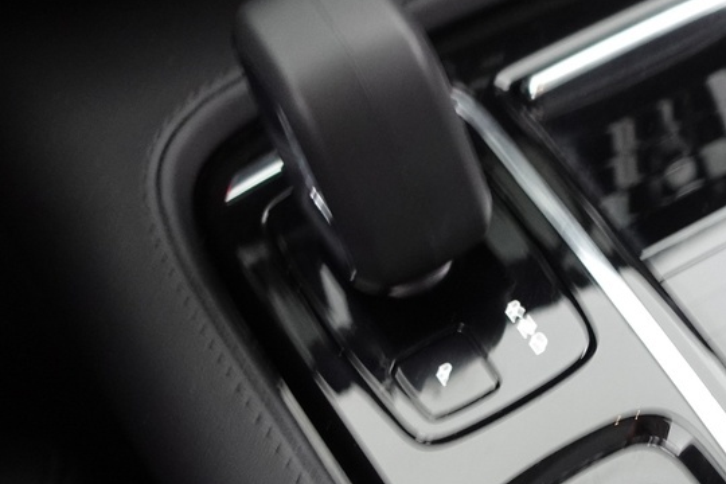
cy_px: 212
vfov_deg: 18.9
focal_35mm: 72
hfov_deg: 27.0
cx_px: 670
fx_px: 1452
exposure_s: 1/10
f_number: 1.8
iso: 800
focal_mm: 9.4
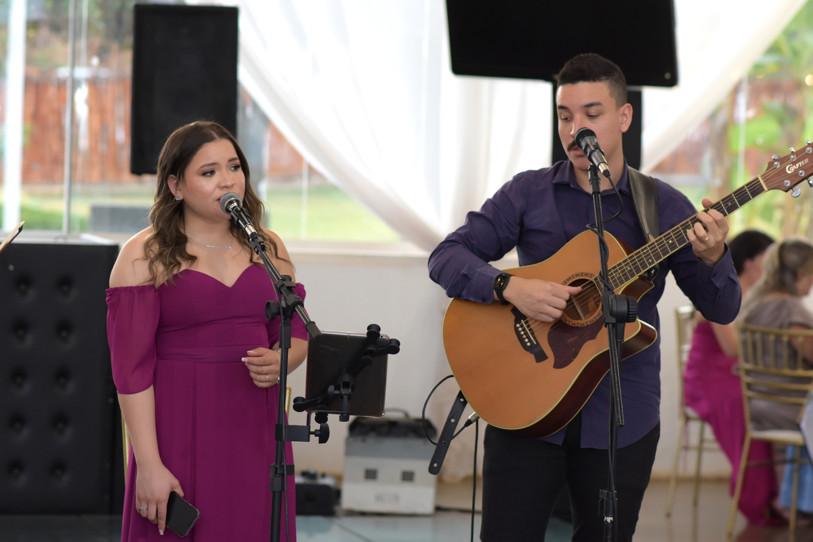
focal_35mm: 128
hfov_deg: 16.1
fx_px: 2879
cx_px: 406
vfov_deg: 10.8
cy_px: 271
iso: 800
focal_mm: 85
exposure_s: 1/100
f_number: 3.2
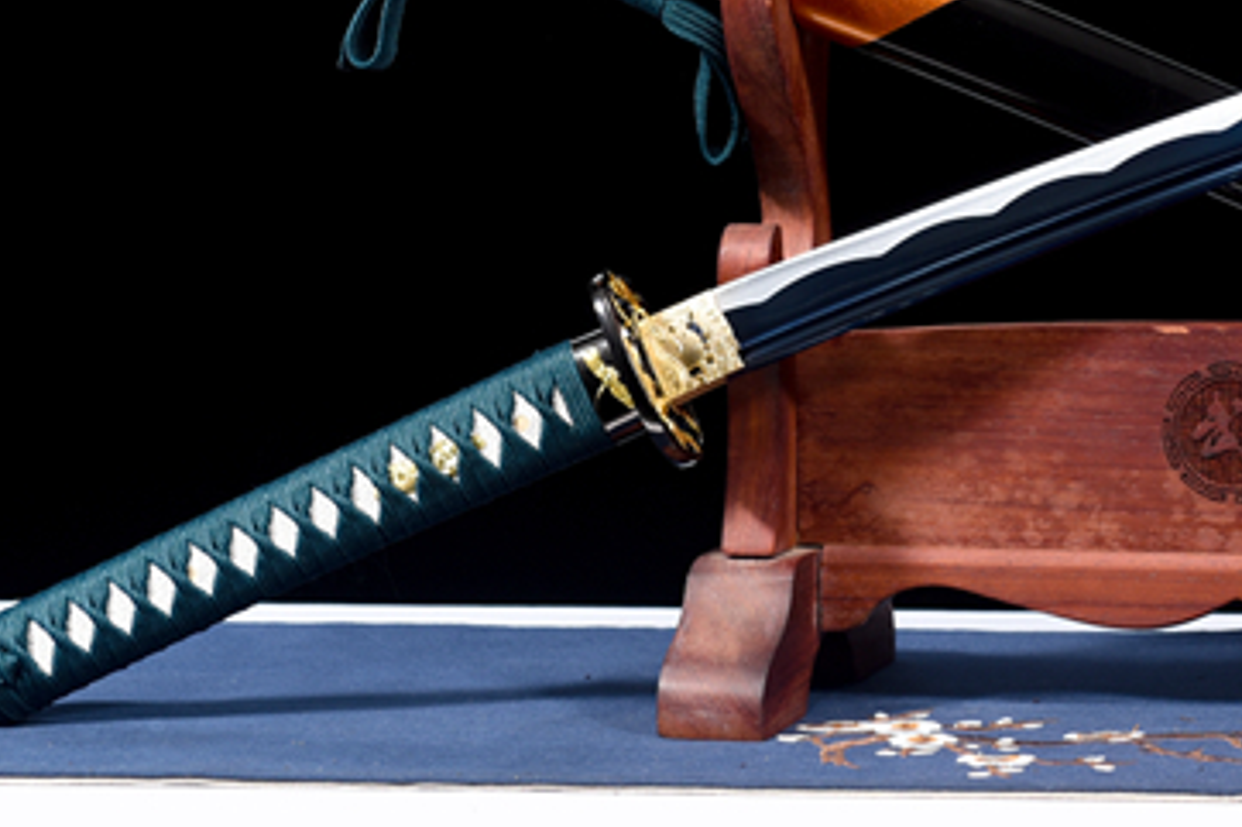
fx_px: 5034
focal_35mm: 146
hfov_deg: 13.8
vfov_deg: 9.3
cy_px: 63
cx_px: 1324
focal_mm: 60
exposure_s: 1/125
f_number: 6.3
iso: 100
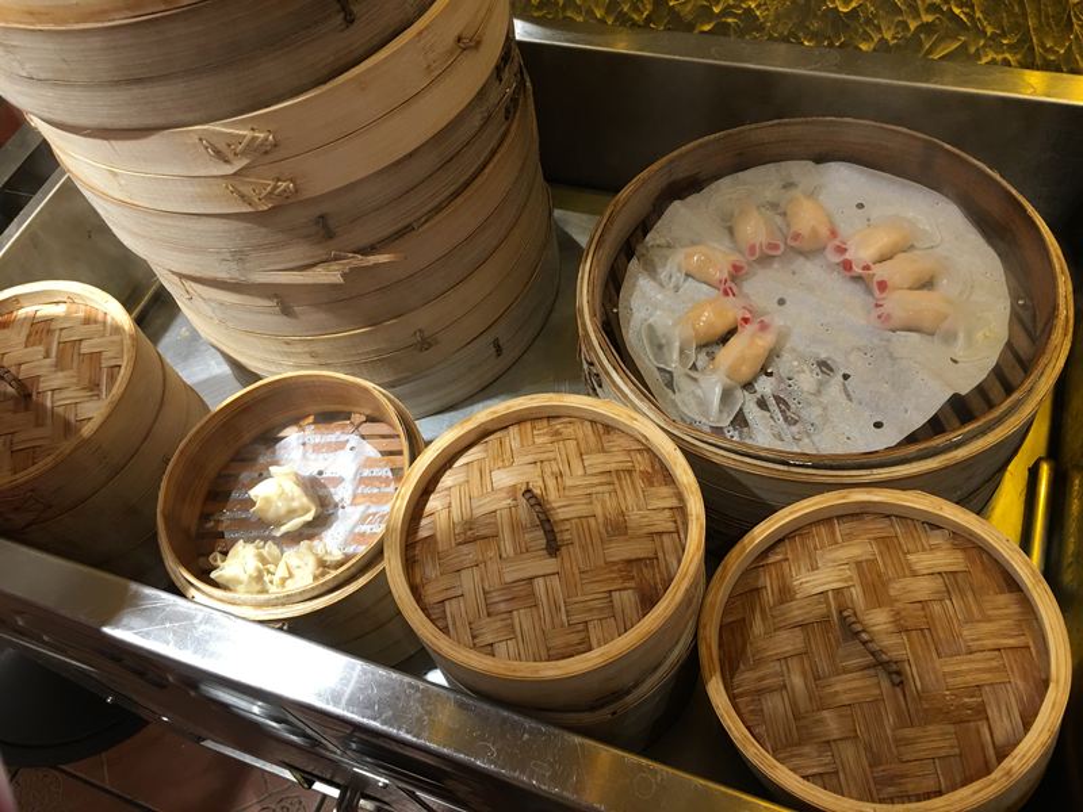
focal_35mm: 29
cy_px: 406
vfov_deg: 48.2
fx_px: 907
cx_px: 542
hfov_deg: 61.7
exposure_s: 1/15
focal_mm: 4.15
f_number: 2.2
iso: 40
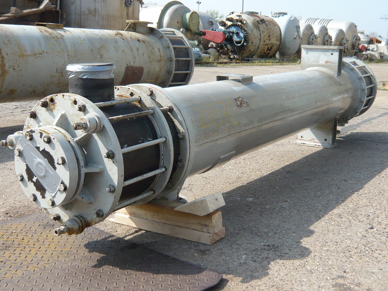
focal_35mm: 45
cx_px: 194
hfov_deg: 42.1
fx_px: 504
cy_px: 146
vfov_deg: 32.2
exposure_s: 1/640
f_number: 2.9
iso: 100
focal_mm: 4.9
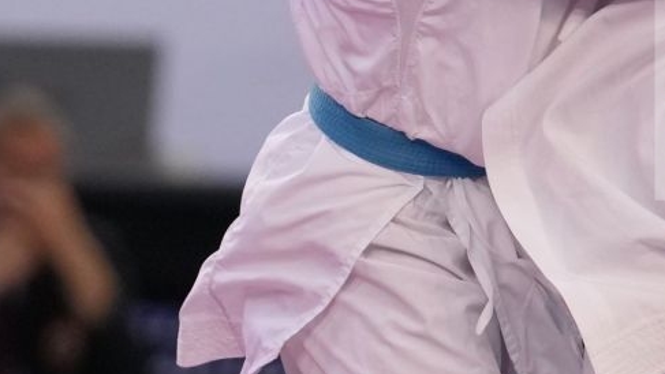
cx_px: 320
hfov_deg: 1.9
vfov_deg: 1.0
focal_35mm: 1162
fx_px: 20491
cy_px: 76
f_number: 2.8
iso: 2000
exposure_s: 1/1000
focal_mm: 200
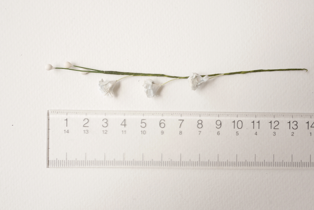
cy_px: 110
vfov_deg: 31.9
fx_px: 366
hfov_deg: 46.4
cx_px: 156
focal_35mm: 42
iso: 800
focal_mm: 20
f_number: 5
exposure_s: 1/80
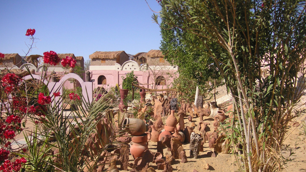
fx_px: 333
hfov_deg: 49.4
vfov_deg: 28.8
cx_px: 155
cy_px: 114
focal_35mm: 41
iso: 50
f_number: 6.7
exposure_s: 1/180
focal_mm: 6.1
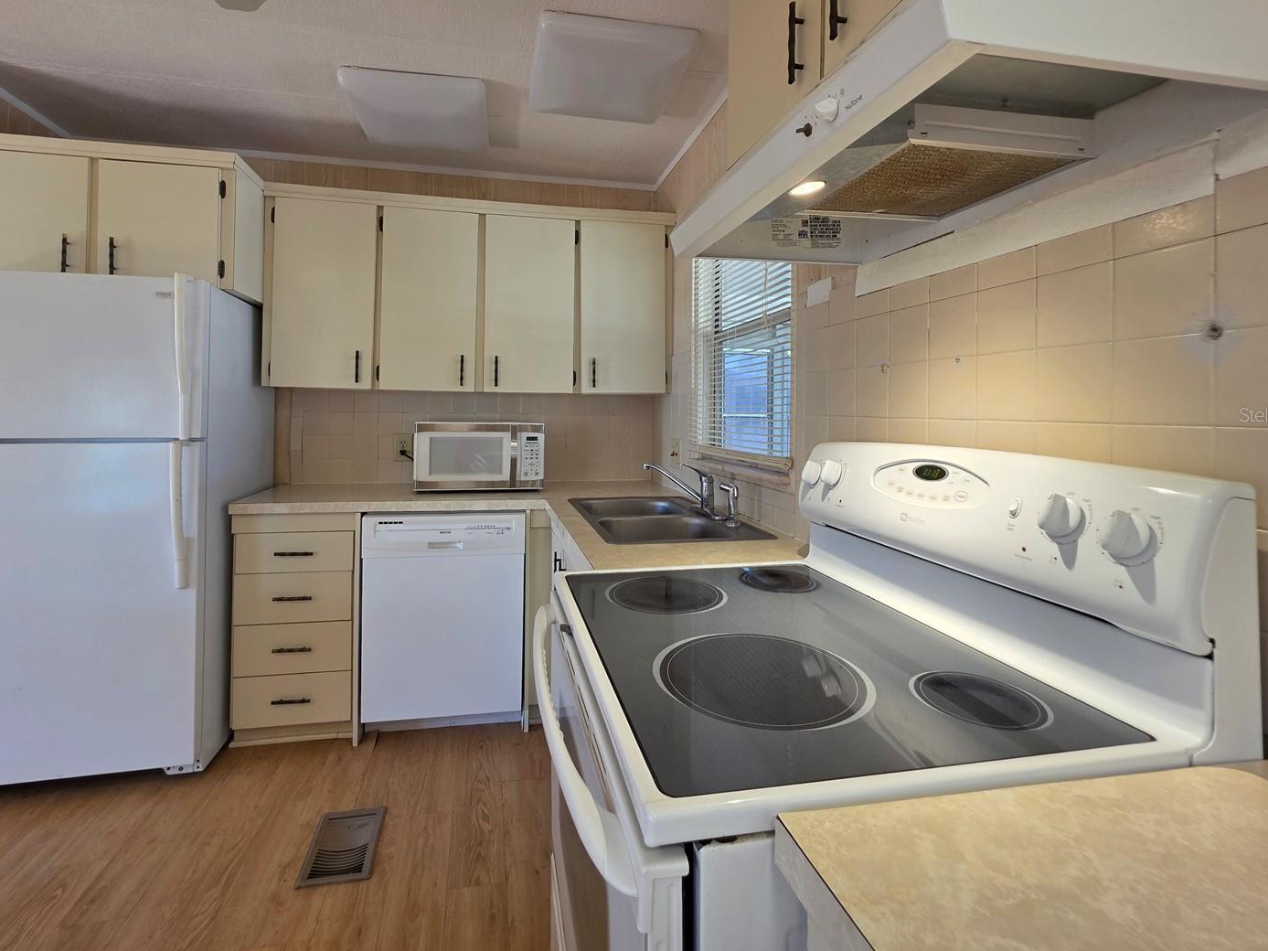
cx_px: 594
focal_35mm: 15
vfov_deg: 81.3
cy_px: 414
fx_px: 549
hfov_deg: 98.0
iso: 125
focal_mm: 2.2
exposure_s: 1/120
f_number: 1.9
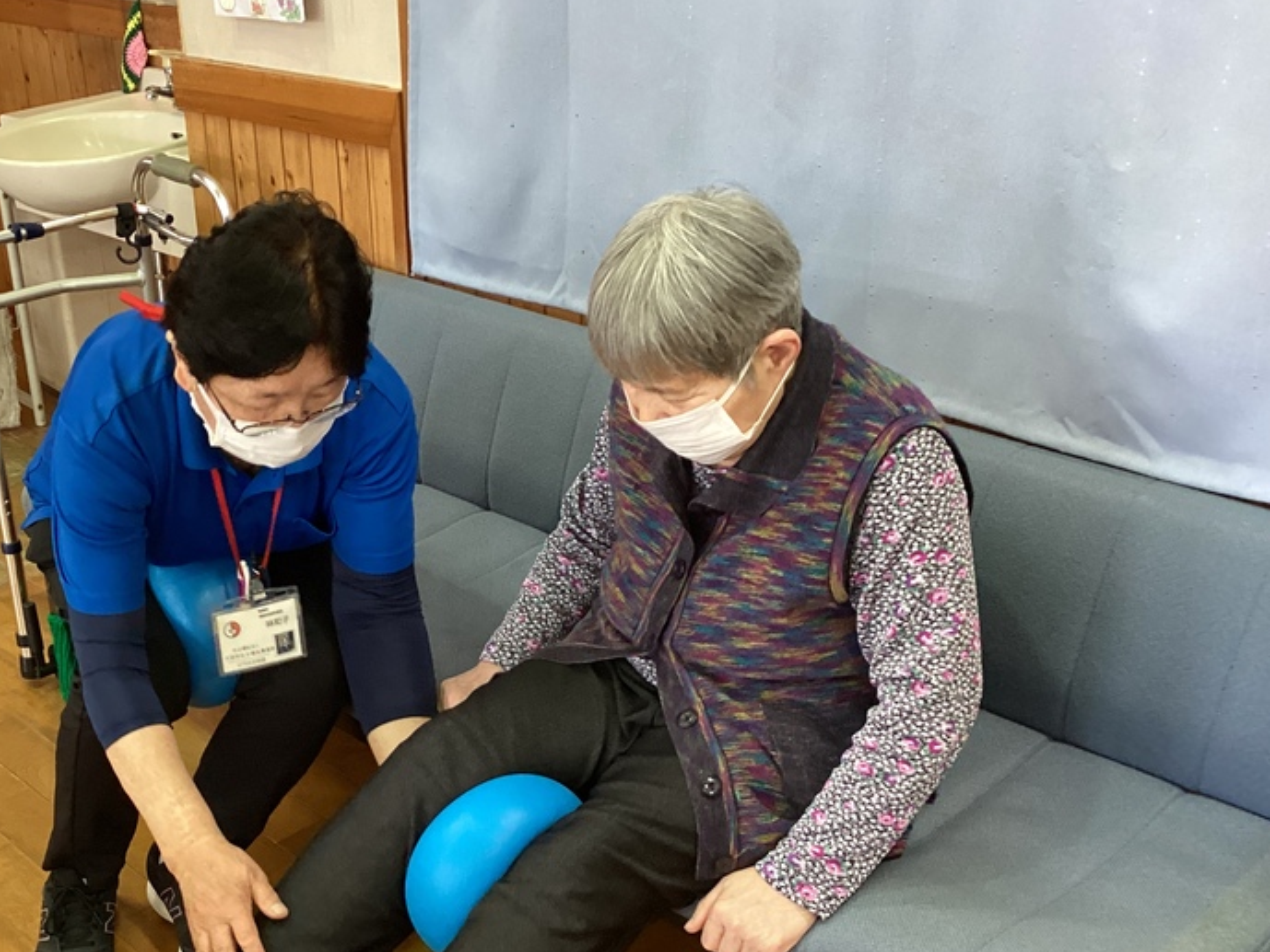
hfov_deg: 41.3
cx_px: 391
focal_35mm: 45
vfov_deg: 32.1
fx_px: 1651
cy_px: 586
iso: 320
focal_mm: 3.3
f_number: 2.4
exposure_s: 1/40
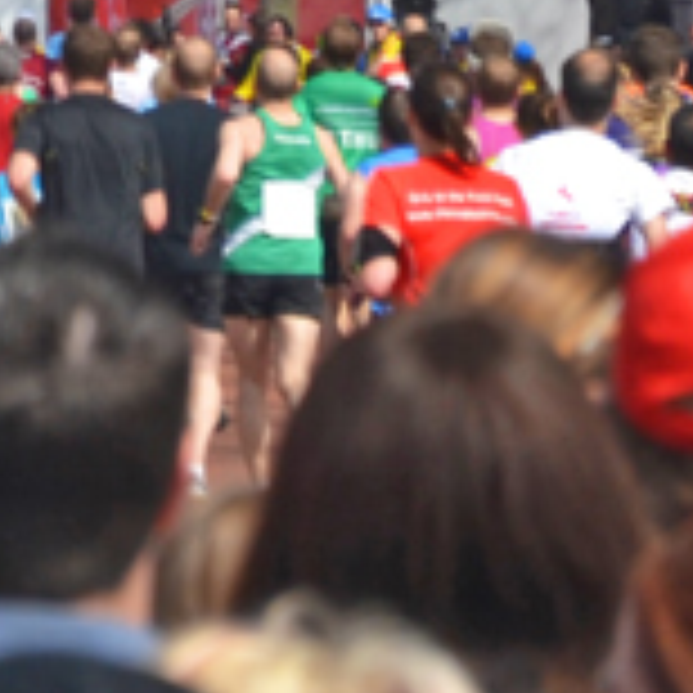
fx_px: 24244
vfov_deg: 1.6
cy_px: -632
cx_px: -896
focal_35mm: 1070
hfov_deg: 1.6
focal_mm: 105
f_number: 5.6
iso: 100
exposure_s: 1/125
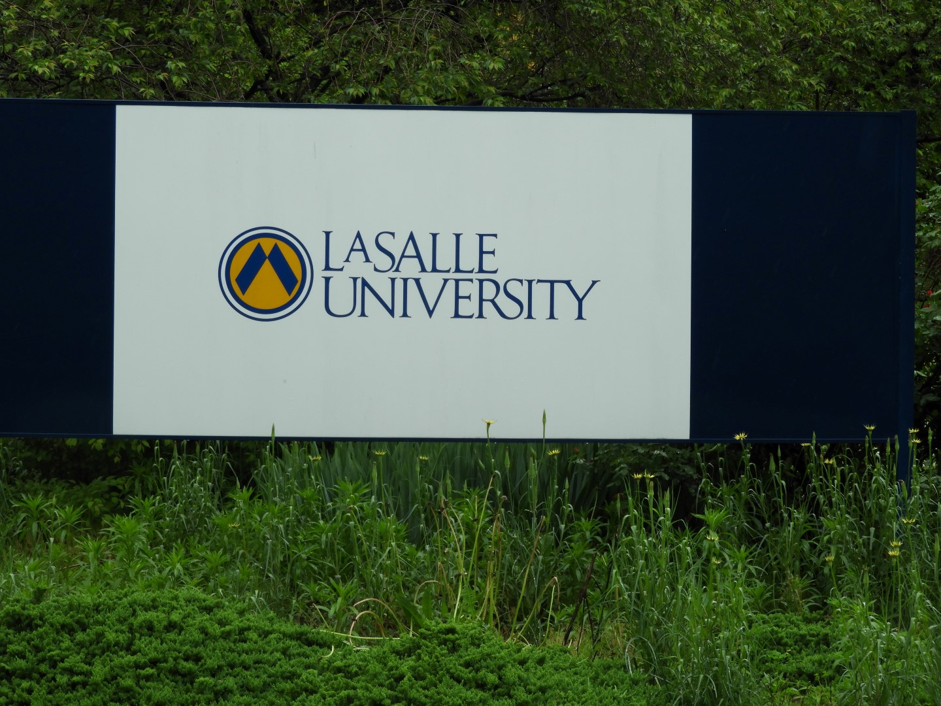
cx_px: 470
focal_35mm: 115
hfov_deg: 17.1
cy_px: 353
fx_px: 3126
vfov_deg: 12.9
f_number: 5
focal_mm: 20.6
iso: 100
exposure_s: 1/200
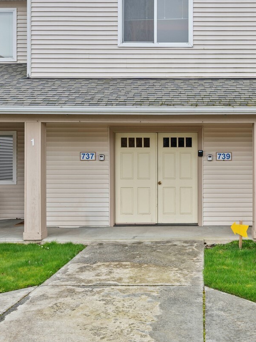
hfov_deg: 31.4
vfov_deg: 42.0
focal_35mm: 45
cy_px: 152
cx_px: 201
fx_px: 444
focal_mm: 22
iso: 200
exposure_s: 1/20
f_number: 8
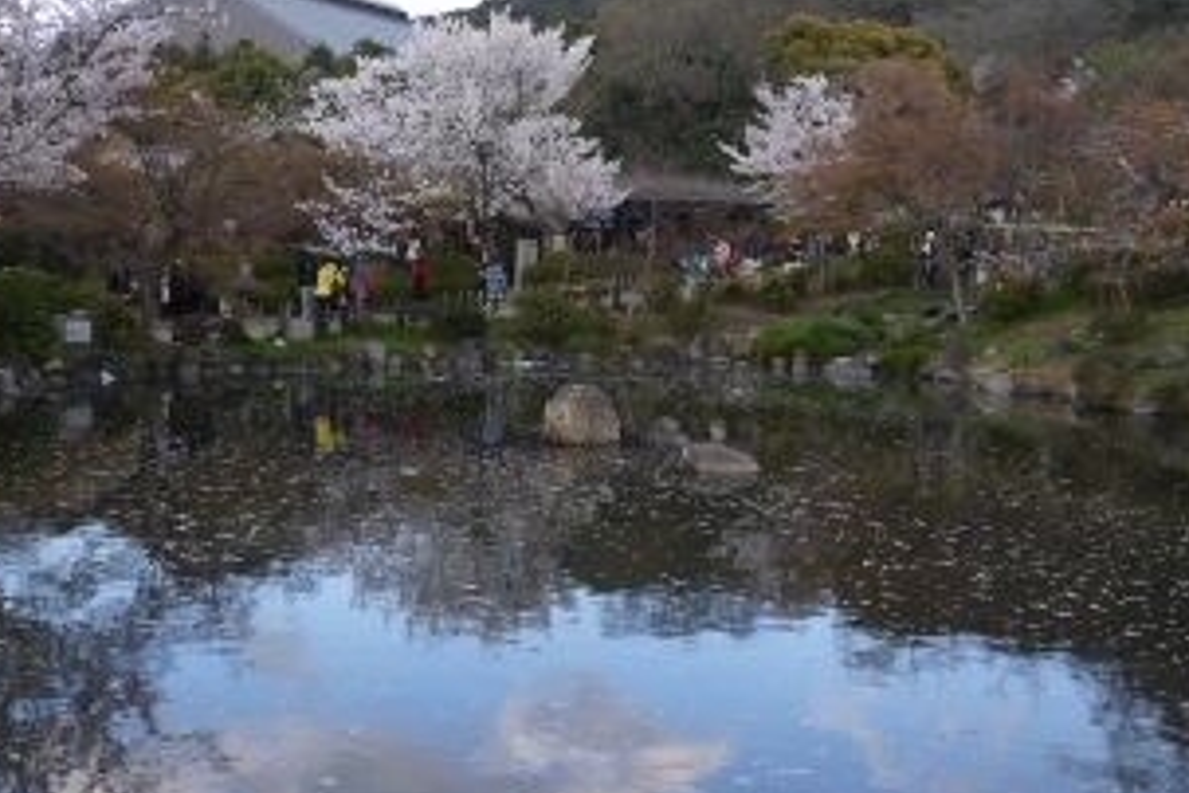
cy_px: 385
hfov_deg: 45.4
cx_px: 632
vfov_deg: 31.2
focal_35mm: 43
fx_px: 1420
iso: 160
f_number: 5
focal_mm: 14
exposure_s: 1/250
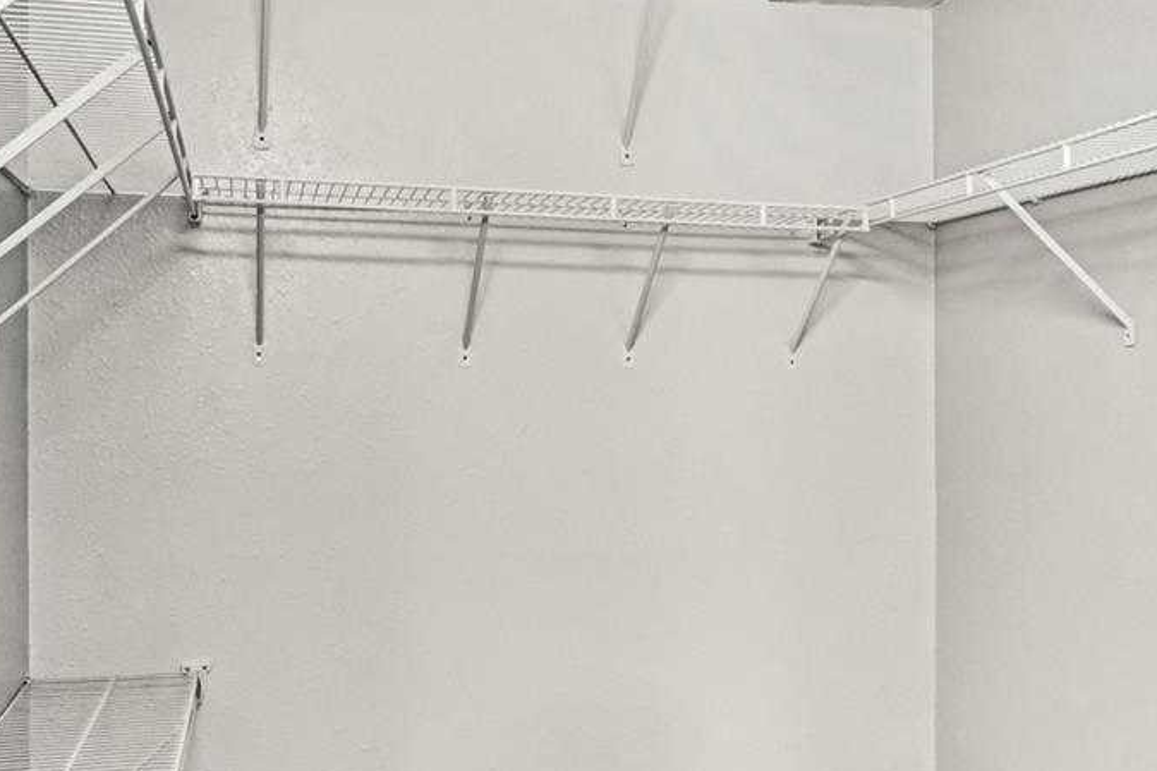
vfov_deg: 34.0
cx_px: 719
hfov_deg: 48.9
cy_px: 405
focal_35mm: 39
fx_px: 1259
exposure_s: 1/3.33
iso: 320
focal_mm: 11
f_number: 13
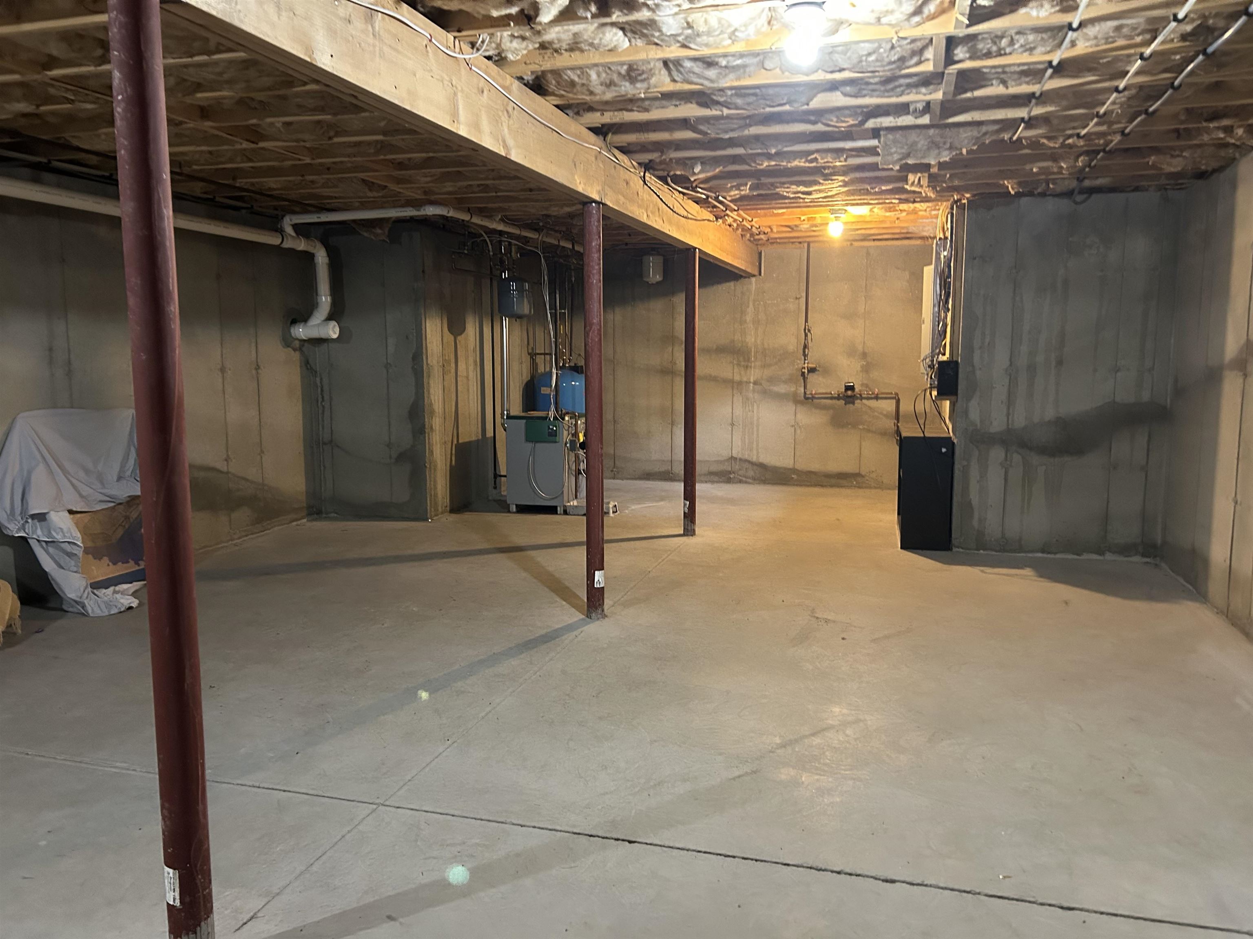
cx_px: 626
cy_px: 470
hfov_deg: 67.3
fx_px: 941
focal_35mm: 26
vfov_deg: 53.1
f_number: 1.5
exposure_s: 1/40
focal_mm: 5.7
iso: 500
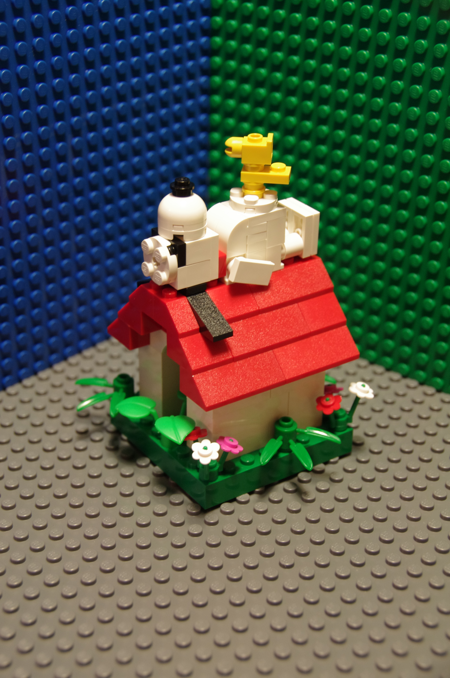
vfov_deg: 30.1
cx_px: 225
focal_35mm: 67
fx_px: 1259
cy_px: 339
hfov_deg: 20.3
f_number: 5.6
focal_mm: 45
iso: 800
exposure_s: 1/10
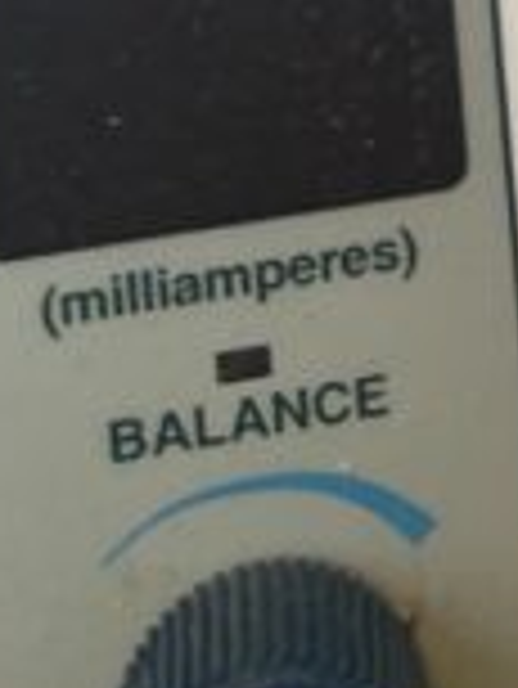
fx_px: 3467
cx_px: 1239
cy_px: -904
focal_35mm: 174
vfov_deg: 10.1
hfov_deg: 7.9
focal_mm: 5.7
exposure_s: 1/120
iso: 50
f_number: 1.5
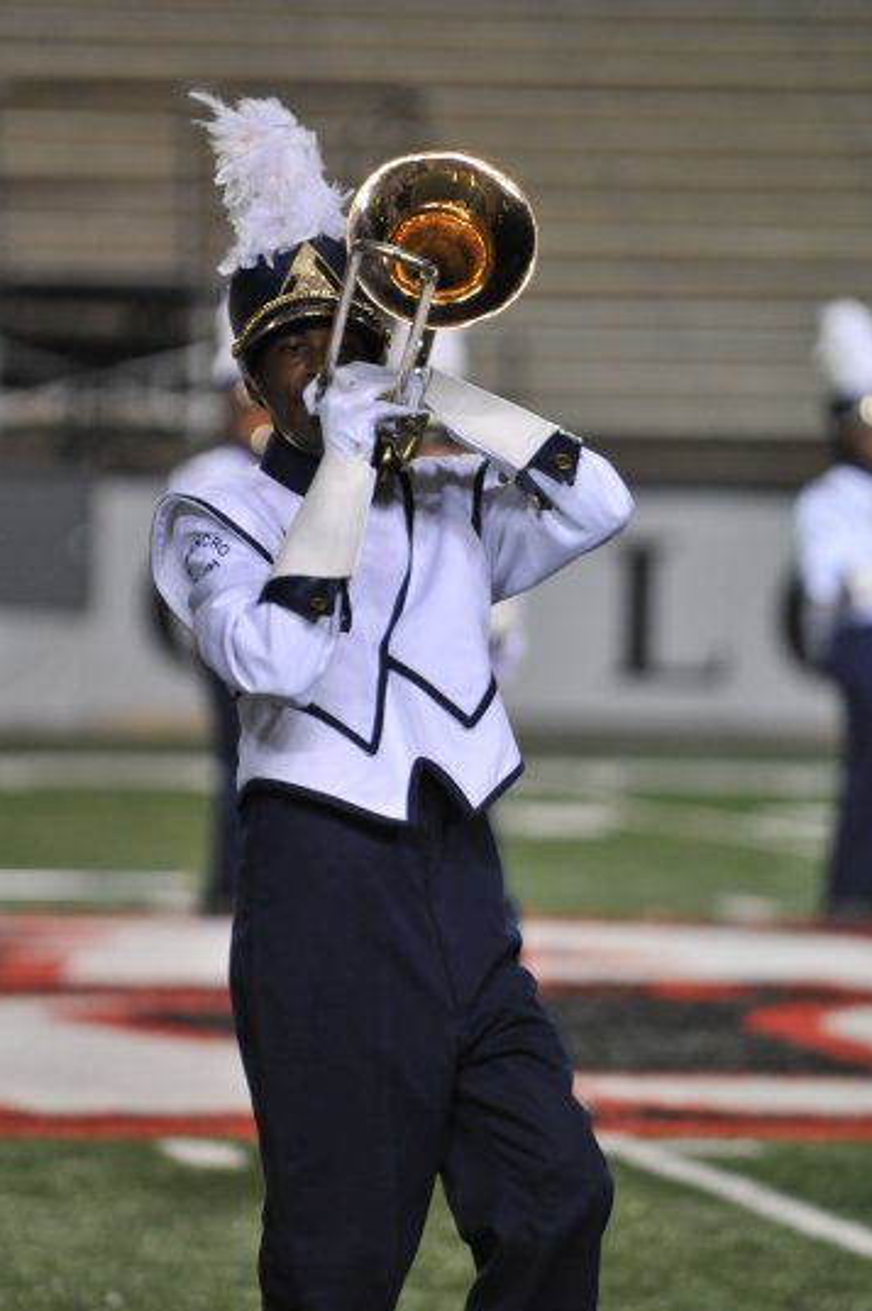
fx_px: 12194
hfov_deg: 4.1
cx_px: 443
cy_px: 615
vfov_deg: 6.2
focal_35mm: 335
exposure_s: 1/500
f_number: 2.8
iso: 800
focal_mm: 200
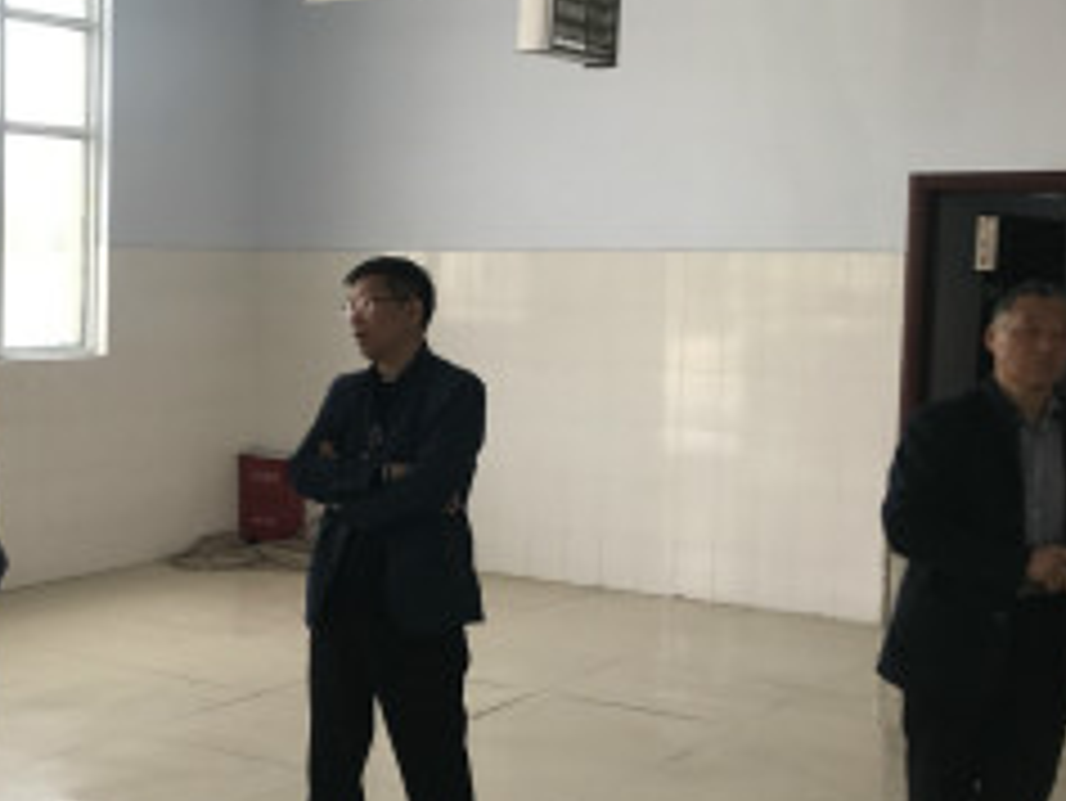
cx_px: 90
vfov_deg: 24.8
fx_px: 1818
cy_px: 412
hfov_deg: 31.1
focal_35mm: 59
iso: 25
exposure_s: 1/120
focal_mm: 3.99
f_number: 1.8
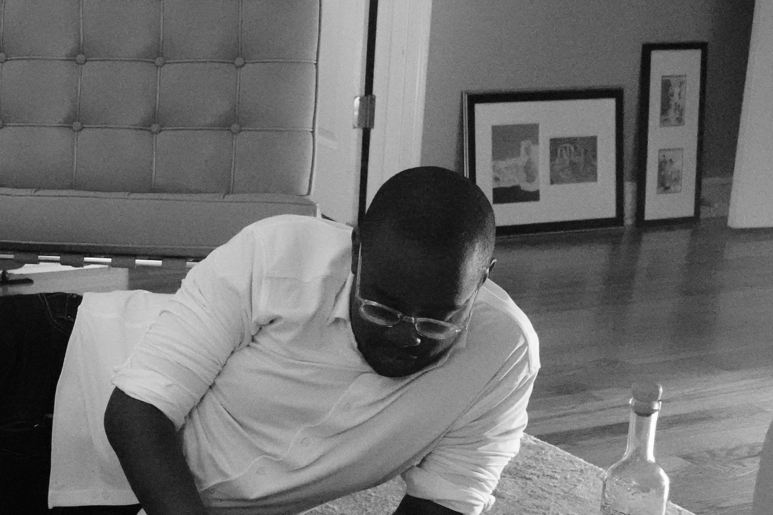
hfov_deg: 28.5
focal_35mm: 68
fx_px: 1460
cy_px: 338
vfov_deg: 20.0
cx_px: 75
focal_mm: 13.4
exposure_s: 1/160
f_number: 4
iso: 12800
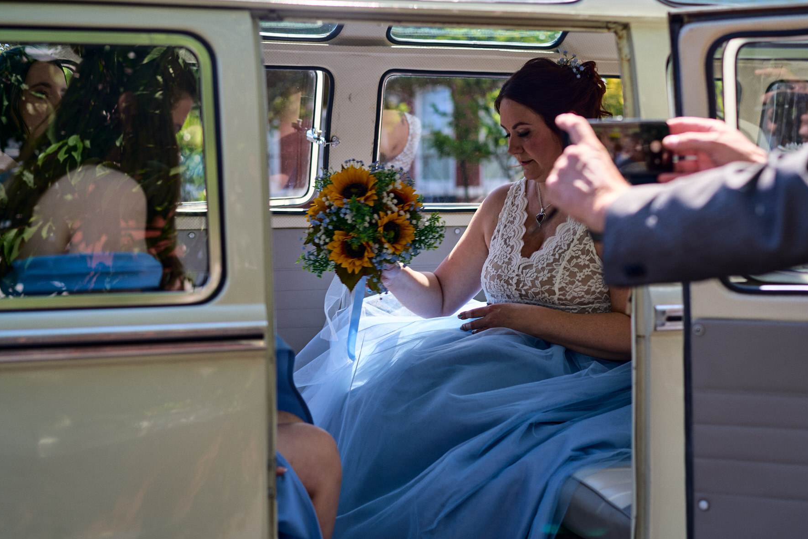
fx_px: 1392
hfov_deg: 32.3
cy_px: 238
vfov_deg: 21.9
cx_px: 452
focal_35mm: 62
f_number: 2.8
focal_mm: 55
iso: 200
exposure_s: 1/160
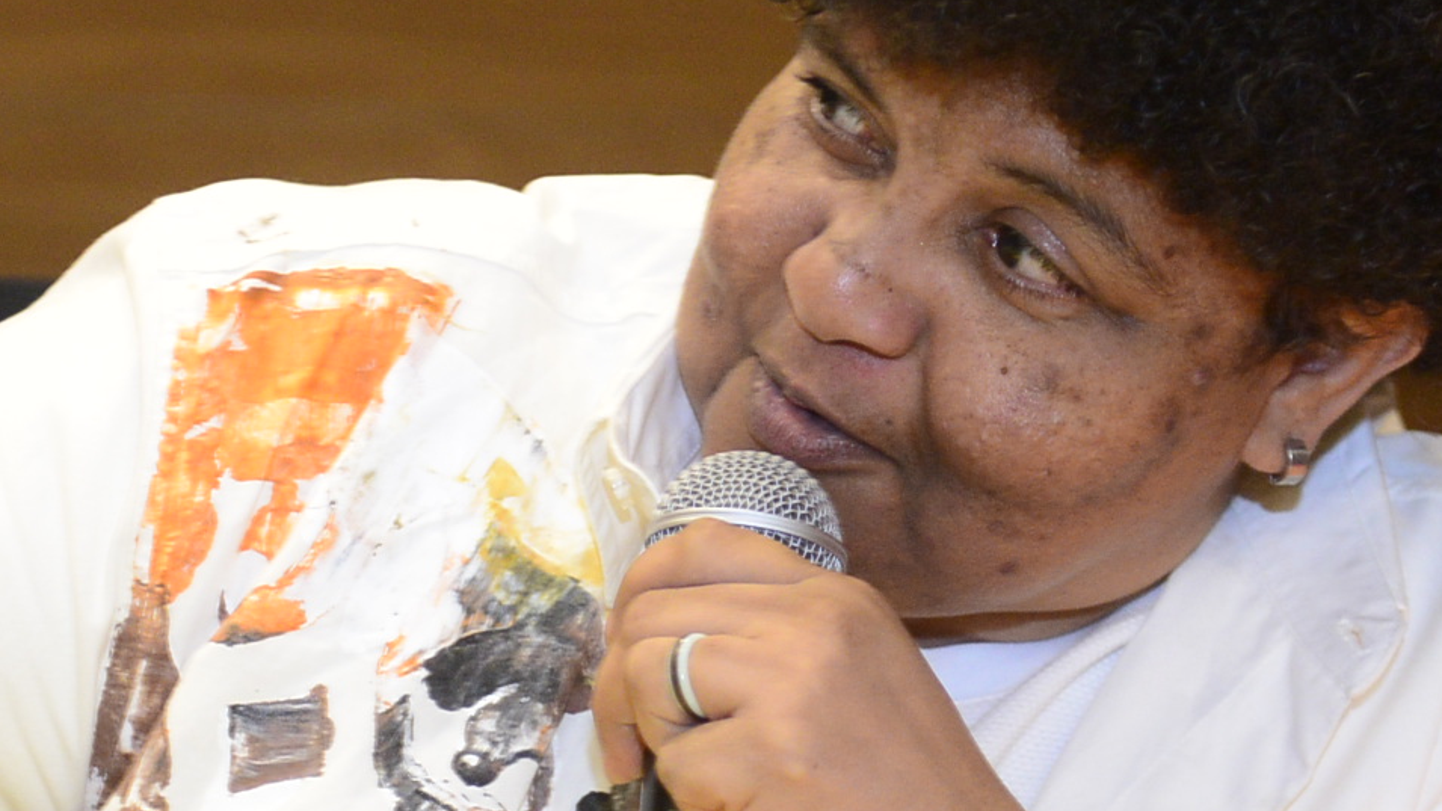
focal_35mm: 198
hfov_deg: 10.9
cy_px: 554
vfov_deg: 6.1
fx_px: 7570
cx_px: 519
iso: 2000
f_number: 4
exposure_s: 1/125
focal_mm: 60
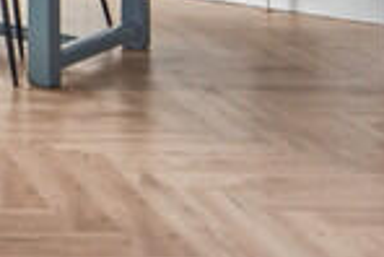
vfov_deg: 12.8
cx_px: -293
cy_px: -205
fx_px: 1036
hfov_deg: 17.4
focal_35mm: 97
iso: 400
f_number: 7.1
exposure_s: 1/30
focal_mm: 14
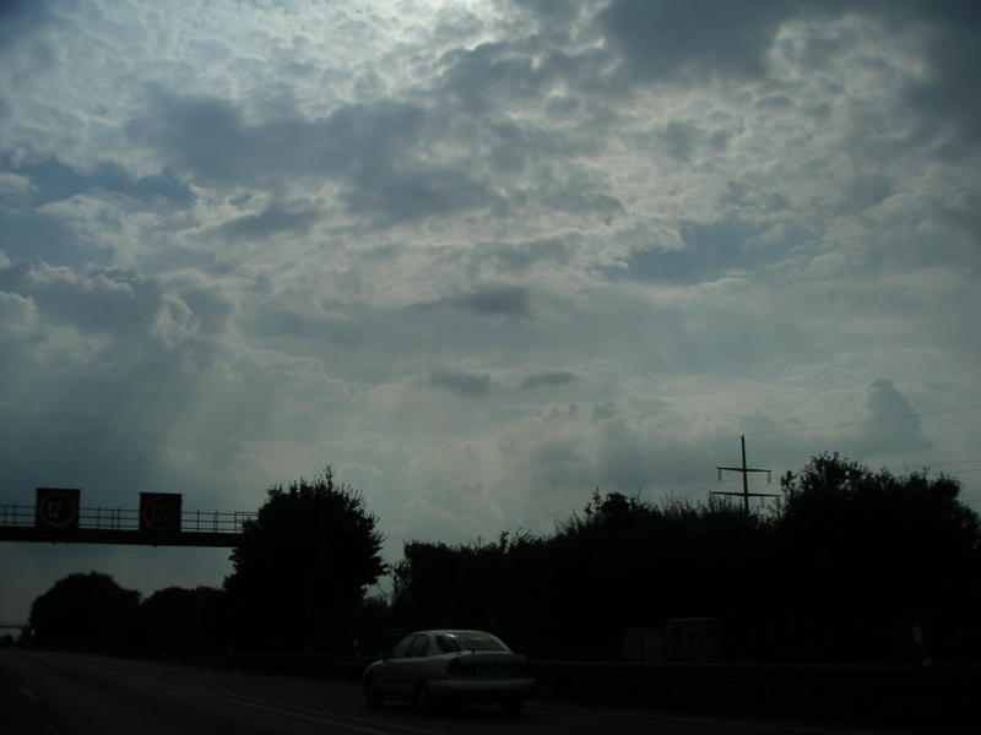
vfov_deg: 37.7
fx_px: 1077
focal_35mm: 38
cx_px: 490
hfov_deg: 49.0
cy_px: 368
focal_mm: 6
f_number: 6.7
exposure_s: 1/1000
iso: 50
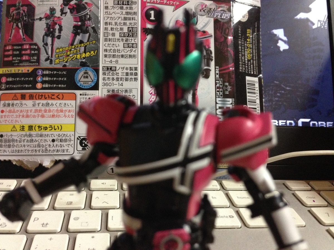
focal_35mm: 33
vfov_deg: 42.9
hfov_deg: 55.4
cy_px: 125
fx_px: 318
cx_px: 167
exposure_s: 1/17
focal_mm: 4.12
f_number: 2.4
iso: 320
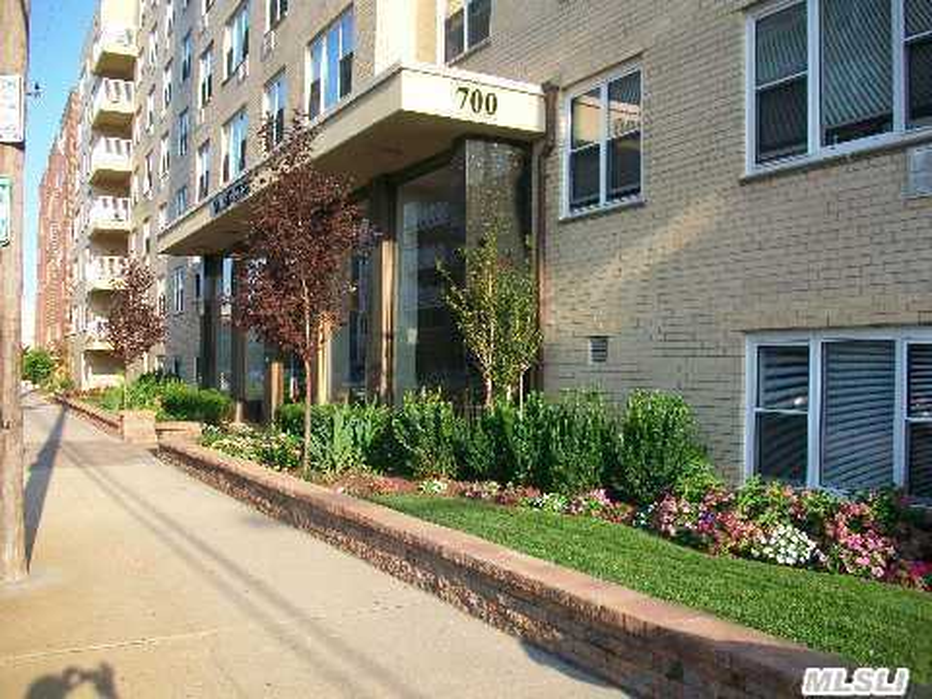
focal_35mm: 32
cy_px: 350
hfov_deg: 56.8
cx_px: 466
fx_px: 862
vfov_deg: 44.2
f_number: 2.8
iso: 64
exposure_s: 1/400
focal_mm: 5.7
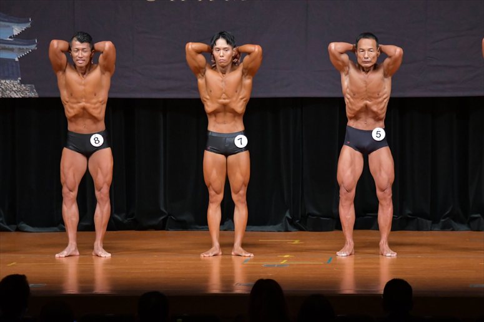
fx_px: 3225
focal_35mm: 240
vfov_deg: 5.7
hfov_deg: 8.6
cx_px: 242
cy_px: 161
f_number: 5.6
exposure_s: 1/400
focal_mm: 160
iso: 5000
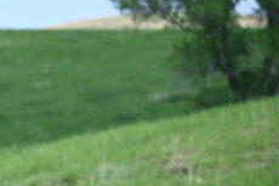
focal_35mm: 760
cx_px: -495
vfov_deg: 1.8
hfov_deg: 2.7
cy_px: 398
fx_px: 5884
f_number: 6.3
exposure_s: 1/320
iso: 100
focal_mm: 91
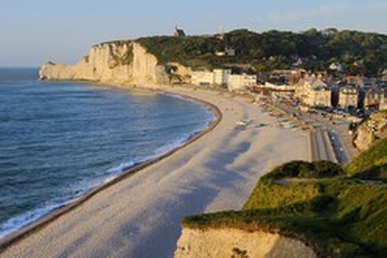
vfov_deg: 27.5
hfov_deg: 39.8
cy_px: 149
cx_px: 126
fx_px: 527
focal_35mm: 49
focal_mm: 29
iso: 200
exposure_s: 1/200
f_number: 6.3
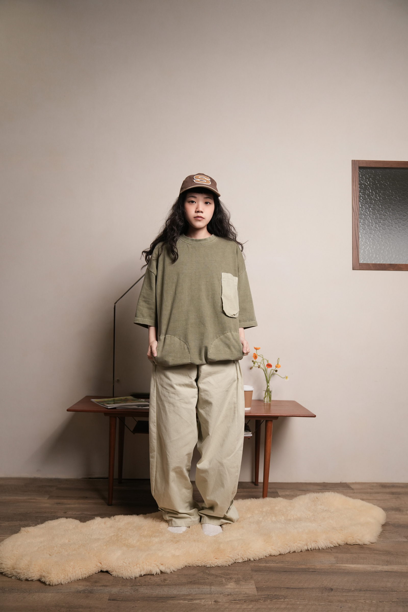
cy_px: 306
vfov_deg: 61.9
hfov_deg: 43.6
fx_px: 510
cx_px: 204
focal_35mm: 30
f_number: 3.2
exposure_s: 1/200
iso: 800
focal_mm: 30
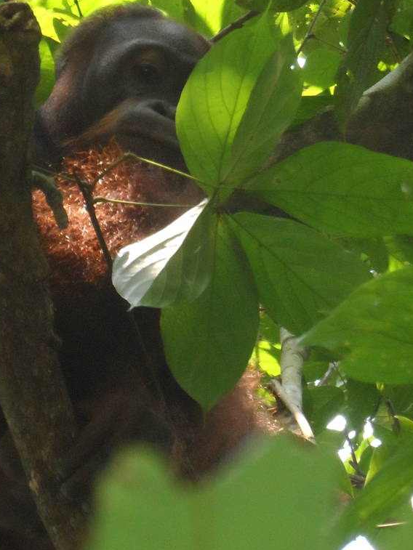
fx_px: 10289
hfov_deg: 2.3
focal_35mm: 647
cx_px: 48
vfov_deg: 3.1
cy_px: 220
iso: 400
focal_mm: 49.7
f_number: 5.2
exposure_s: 1/90
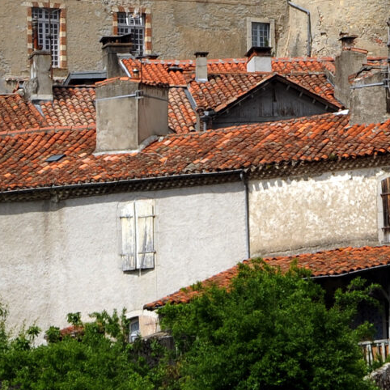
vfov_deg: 2.2
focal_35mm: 809
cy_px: -252
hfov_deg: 2.2
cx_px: 283
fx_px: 10312
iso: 200
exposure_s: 1/800
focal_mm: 185
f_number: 8
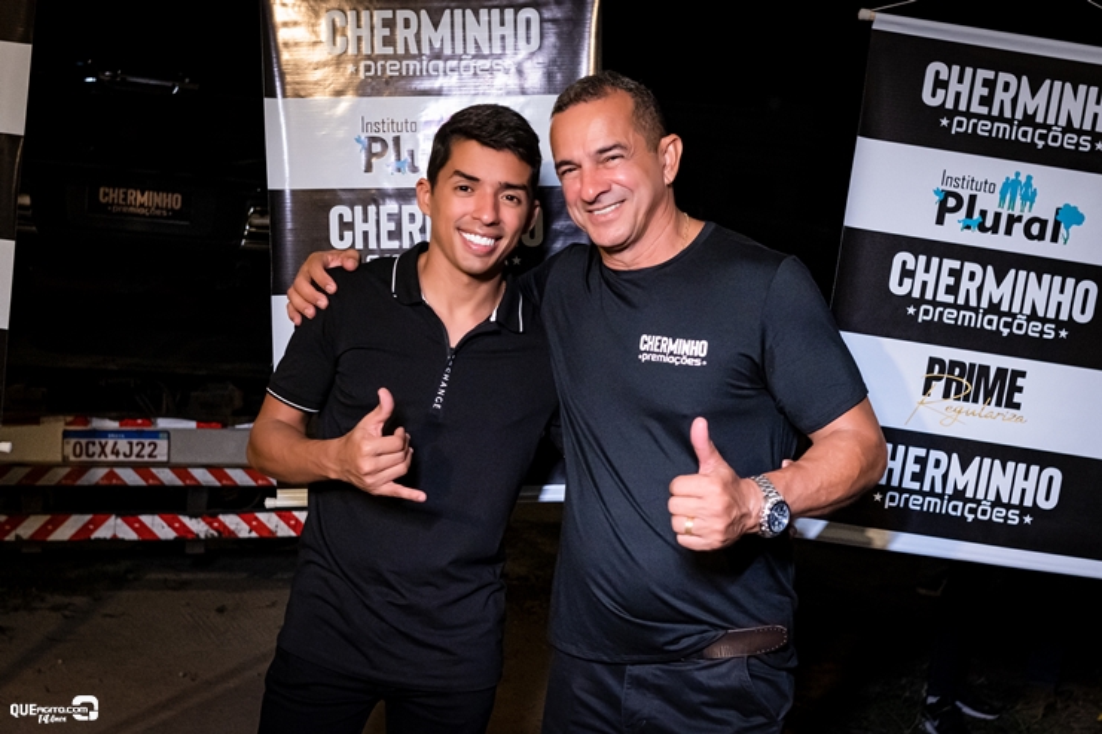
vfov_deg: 36.9
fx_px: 1102
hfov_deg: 53.1
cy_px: 367
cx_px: 551
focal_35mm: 36
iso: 2000
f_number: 2.8
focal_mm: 24
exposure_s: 1/320
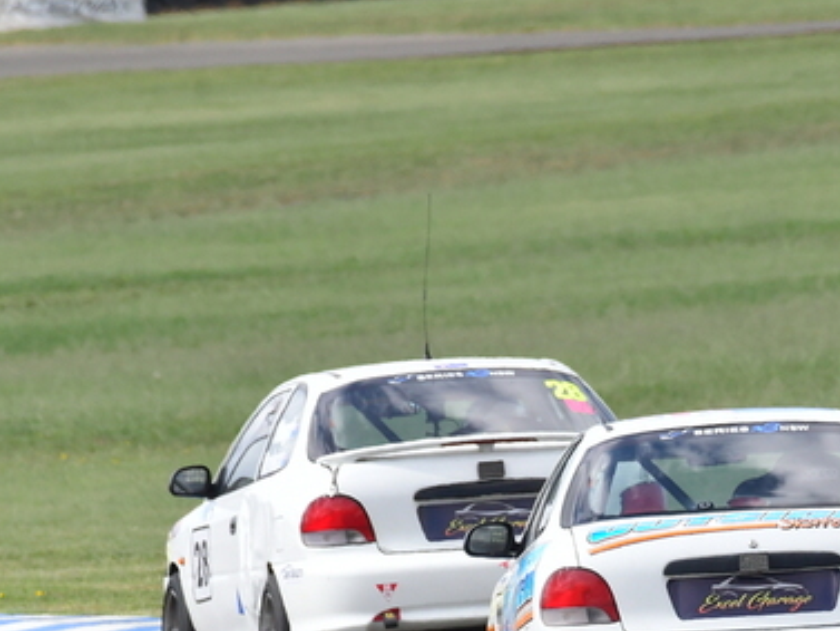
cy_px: 565
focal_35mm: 1531
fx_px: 37163
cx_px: 677
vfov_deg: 1.0
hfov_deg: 1.3
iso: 640
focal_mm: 500
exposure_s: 1/640
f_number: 10
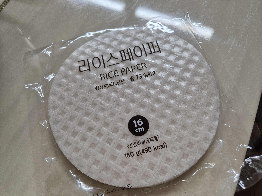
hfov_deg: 73.9
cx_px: 131
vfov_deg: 58.9
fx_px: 174
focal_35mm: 23
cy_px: 98
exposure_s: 1/120
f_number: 1.8
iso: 100
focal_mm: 5.4
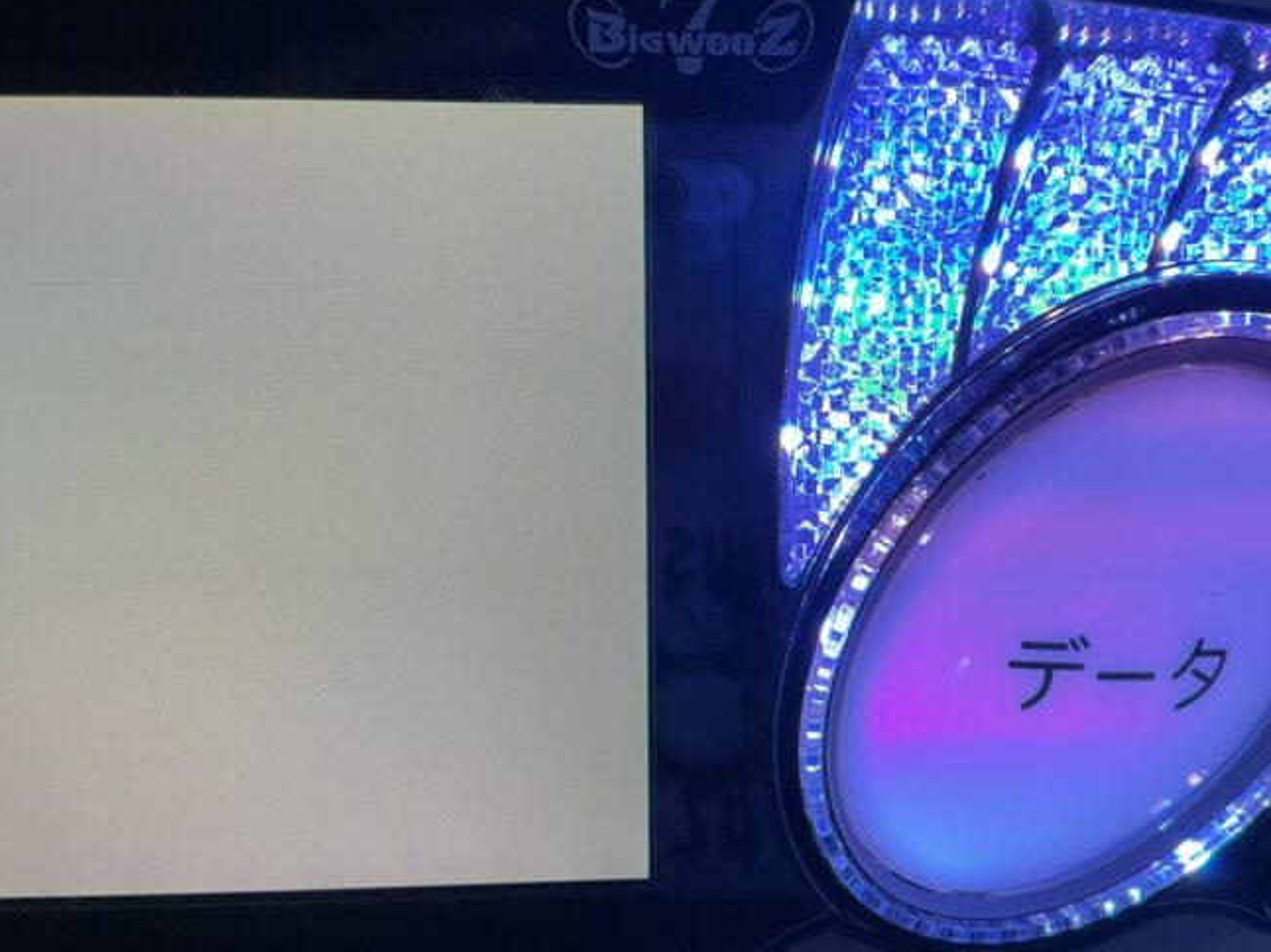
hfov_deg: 42.7
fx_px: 1615
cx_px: 789
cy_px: 463
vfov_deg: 32.9
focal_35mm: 44
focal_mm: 3
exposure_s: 1/100
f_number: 1.8
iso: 20
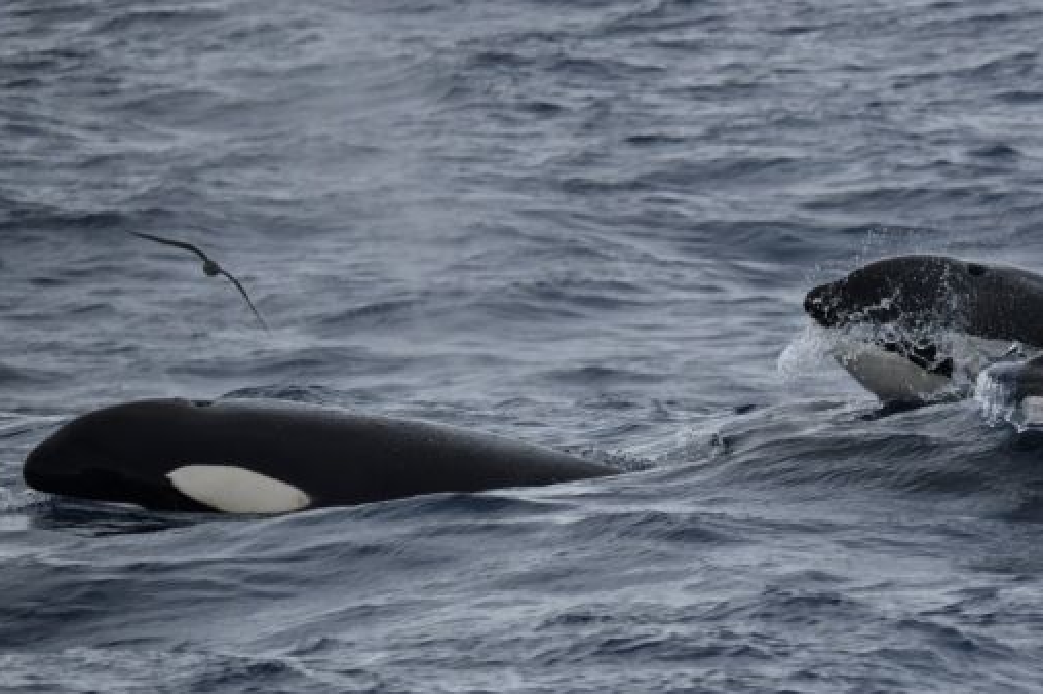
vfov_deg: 2.3
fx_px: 17343
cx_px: 749
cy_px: 348
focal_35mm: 599
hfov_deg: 3.4
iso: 1400
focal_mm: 380
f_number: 6
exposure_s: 1/8000
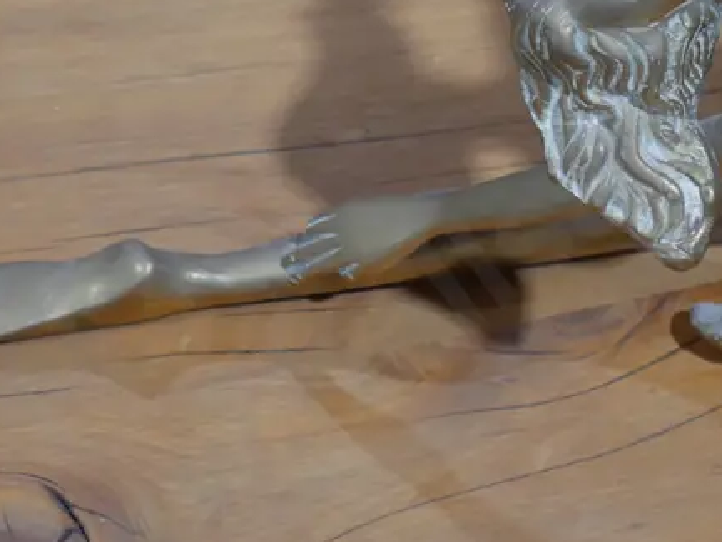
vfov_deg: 8.9
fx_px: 3462
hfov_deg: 11.8
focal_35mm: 166
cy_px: 133
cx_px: 674
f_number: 5.5
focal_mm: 35
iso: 1000
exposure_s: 1/80
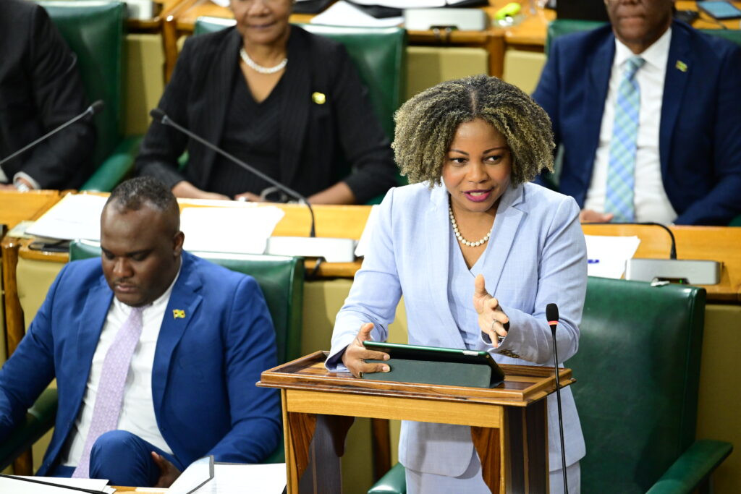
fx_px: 4117
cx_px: 370
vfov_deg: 6.9
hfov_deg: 10.3
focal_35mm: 200
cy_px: 247
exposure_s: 1/200
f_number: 2.8
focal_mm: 200
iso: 4000
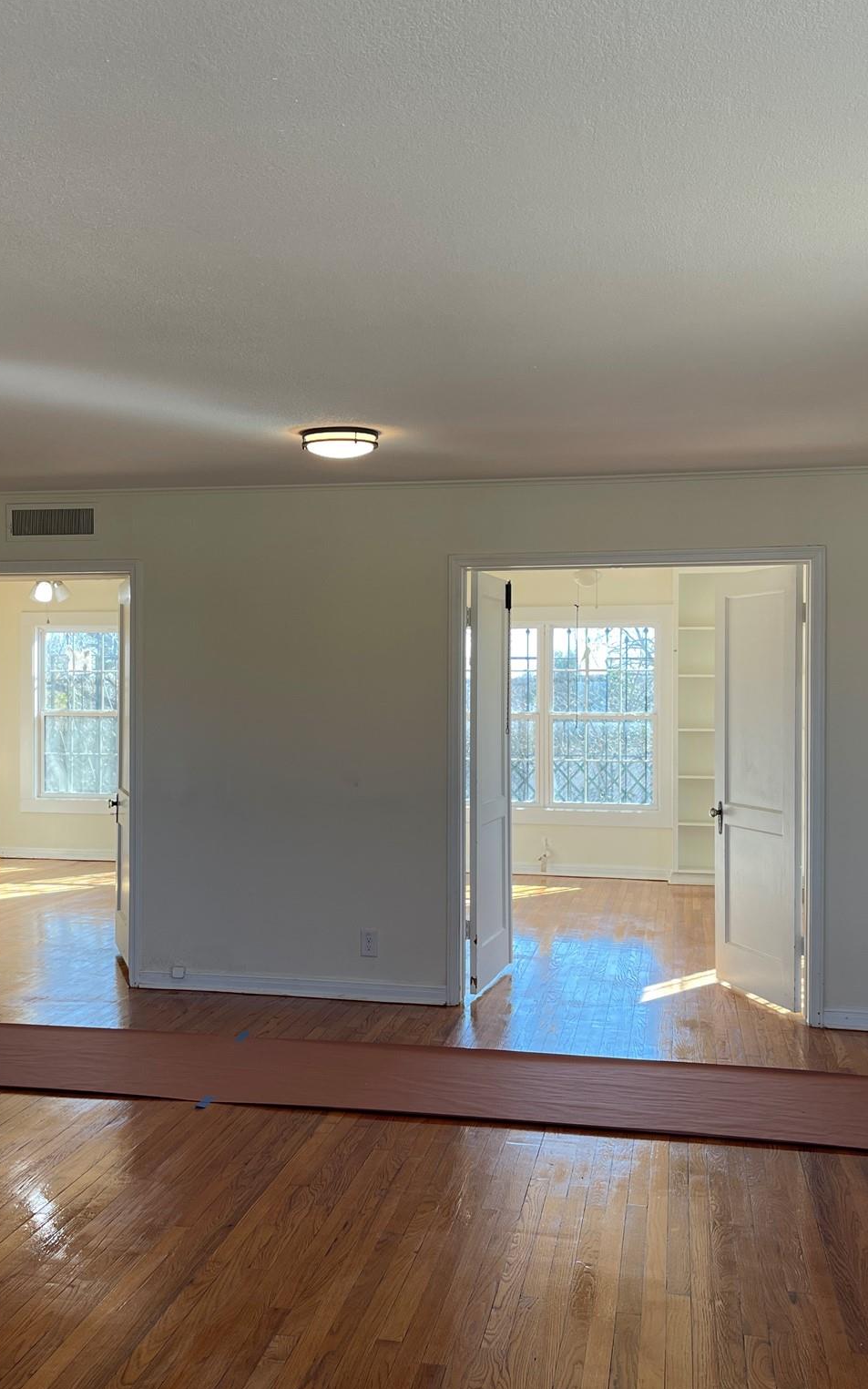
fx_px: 1401
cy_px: 694
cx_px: 336
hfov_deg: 34.3
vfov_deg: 52.8
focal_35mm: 37
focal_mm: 5.1
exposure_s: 1/120
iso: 40
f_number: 1.6
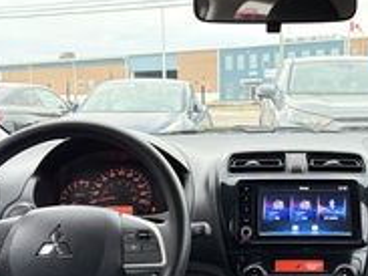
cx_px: 269
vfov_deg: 26.5
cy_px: 132
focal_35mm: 55
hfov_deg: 34.3
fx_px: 584
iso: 800
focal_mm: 6.76
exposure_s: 1/60
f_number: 1.78
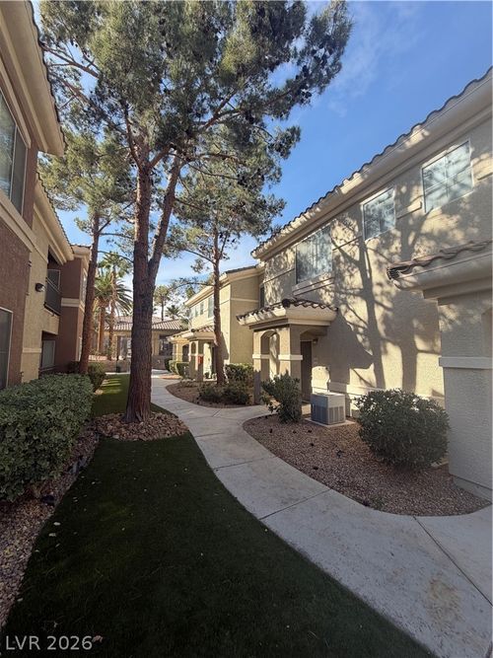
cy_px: 329
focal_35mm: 14
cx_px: 246
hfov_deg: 85.7
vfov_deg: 102.1
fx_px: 266
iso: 50
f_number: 2.2
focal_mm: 2.22
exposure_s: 1/502
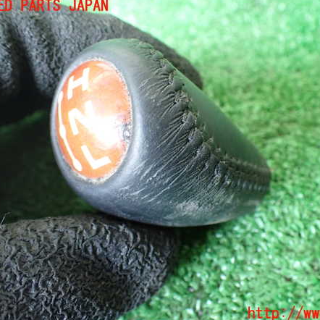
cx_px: 194
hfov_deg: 45.8
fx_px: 377
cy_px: 160
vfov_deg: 46.0
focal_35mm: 36
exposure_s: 1/50
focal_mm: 5.4
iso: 800
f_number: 2.3
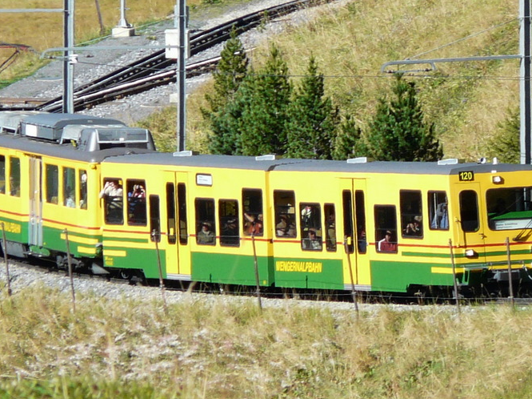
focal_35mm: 498
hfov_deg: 4.0
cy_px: 119
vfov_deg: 3.0
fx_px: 7649
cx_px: 288
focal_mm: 54.4
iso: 100
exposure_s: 1/320
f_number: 5.6
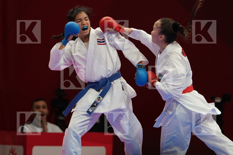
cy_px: 78
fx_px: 2718
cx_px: 116
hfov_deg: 4.9
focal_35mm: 420
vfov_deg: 3.3
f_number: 4
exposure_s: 1/1000
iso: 3200
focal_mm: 280
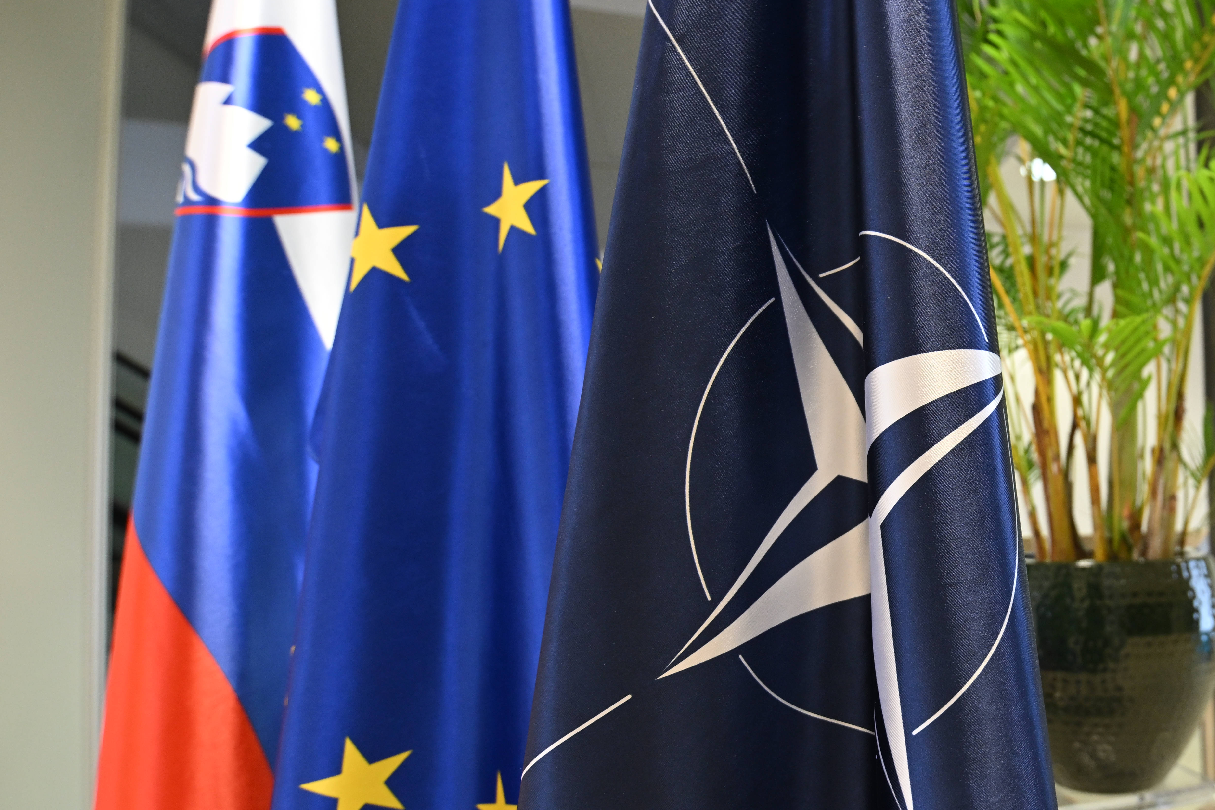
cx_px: 974
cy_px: 480
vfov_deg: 51.0
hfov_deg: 65.1
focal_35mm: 25
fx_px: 844
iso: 1000
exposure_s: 1/100
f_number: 3.2
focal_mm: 15
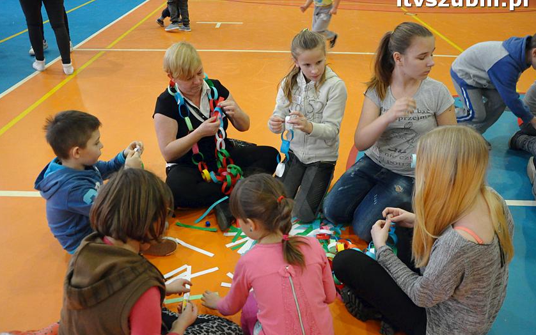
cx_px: 269
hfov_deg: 58.9
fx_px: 475
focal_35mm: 33
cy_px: 160
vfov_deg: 38.9
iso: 3200
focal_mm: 21
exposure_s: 1/100
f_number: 5.6
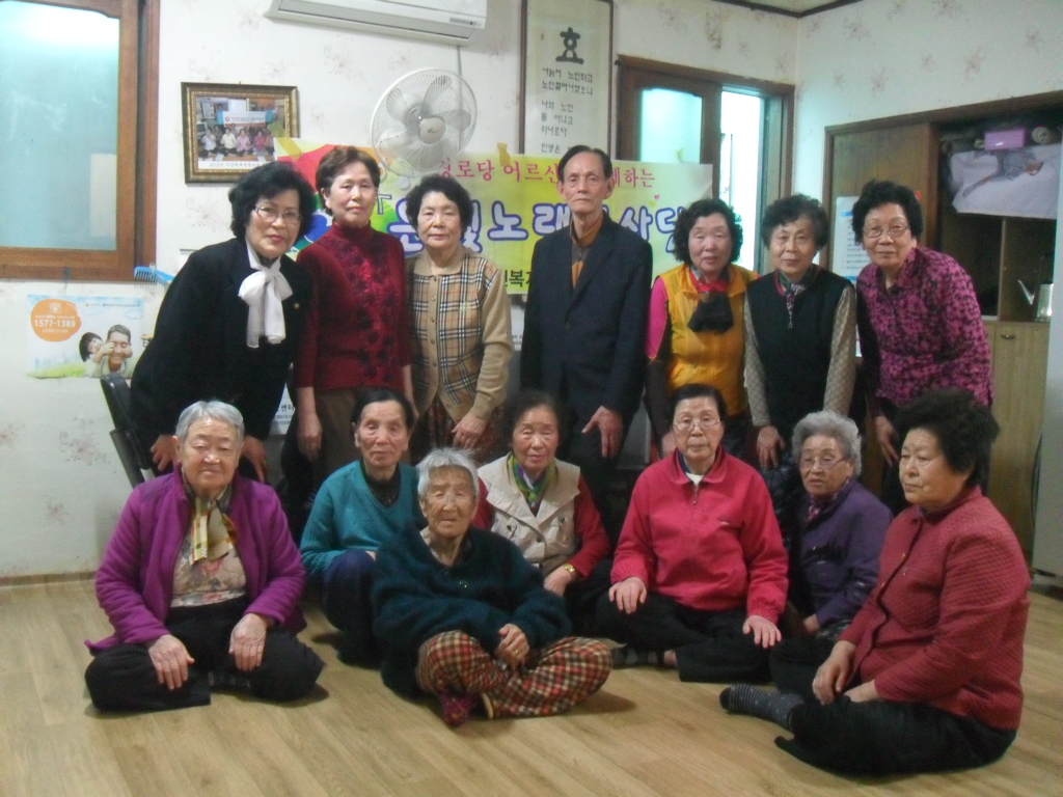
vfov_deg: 40.7
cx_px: 532
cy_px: 398
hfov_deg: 52.6
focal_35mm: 35
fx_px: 1075
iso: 400
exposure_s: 1/15
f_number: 2.8
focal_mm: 6.2
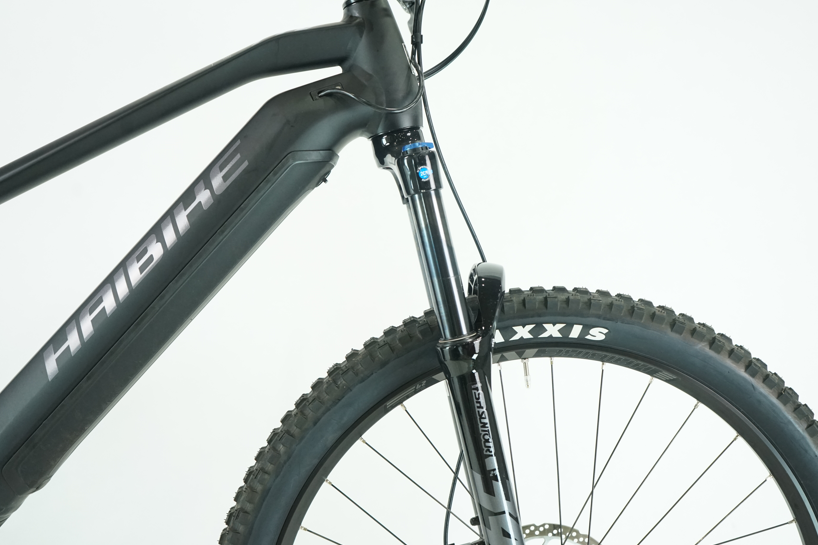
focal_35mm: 38
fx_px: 863
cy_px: 263
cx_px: 434
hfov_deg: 50.7
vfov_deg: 35.1
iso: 2500
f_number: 5
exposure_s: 1/200
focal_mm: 35
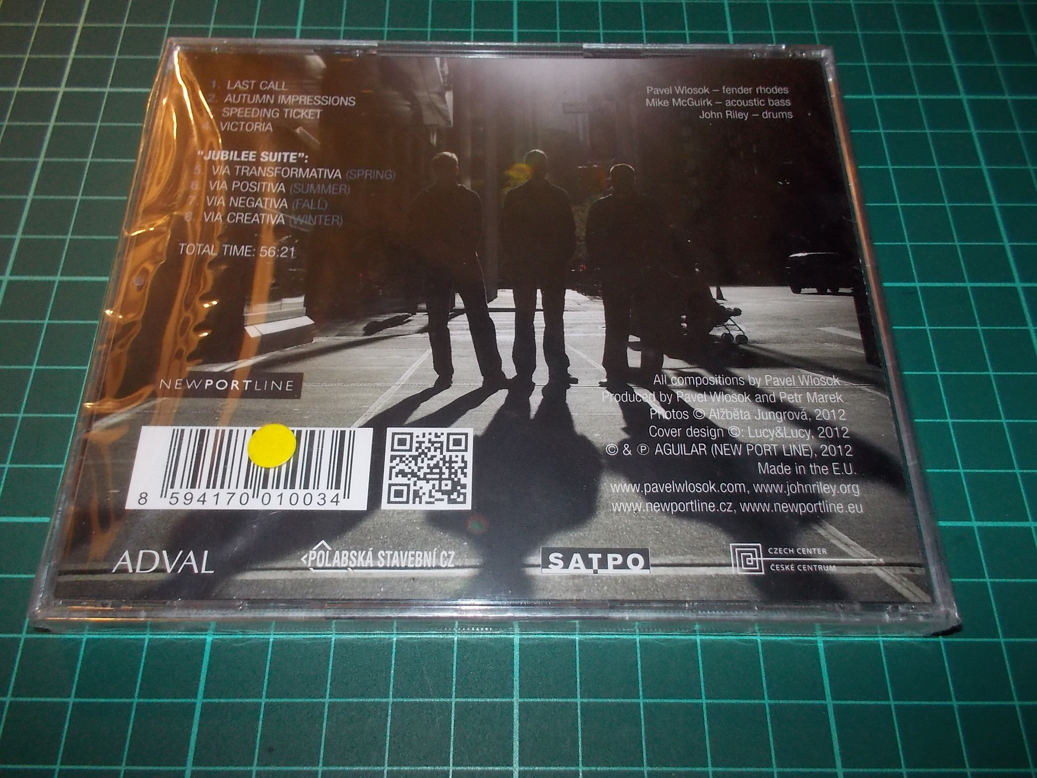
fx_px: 869
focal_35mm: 29
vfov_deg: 48.2
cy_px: 389
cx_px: 518
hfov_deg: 61.7
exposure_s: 1/30
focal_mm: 4.1
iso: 200
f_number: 3.3
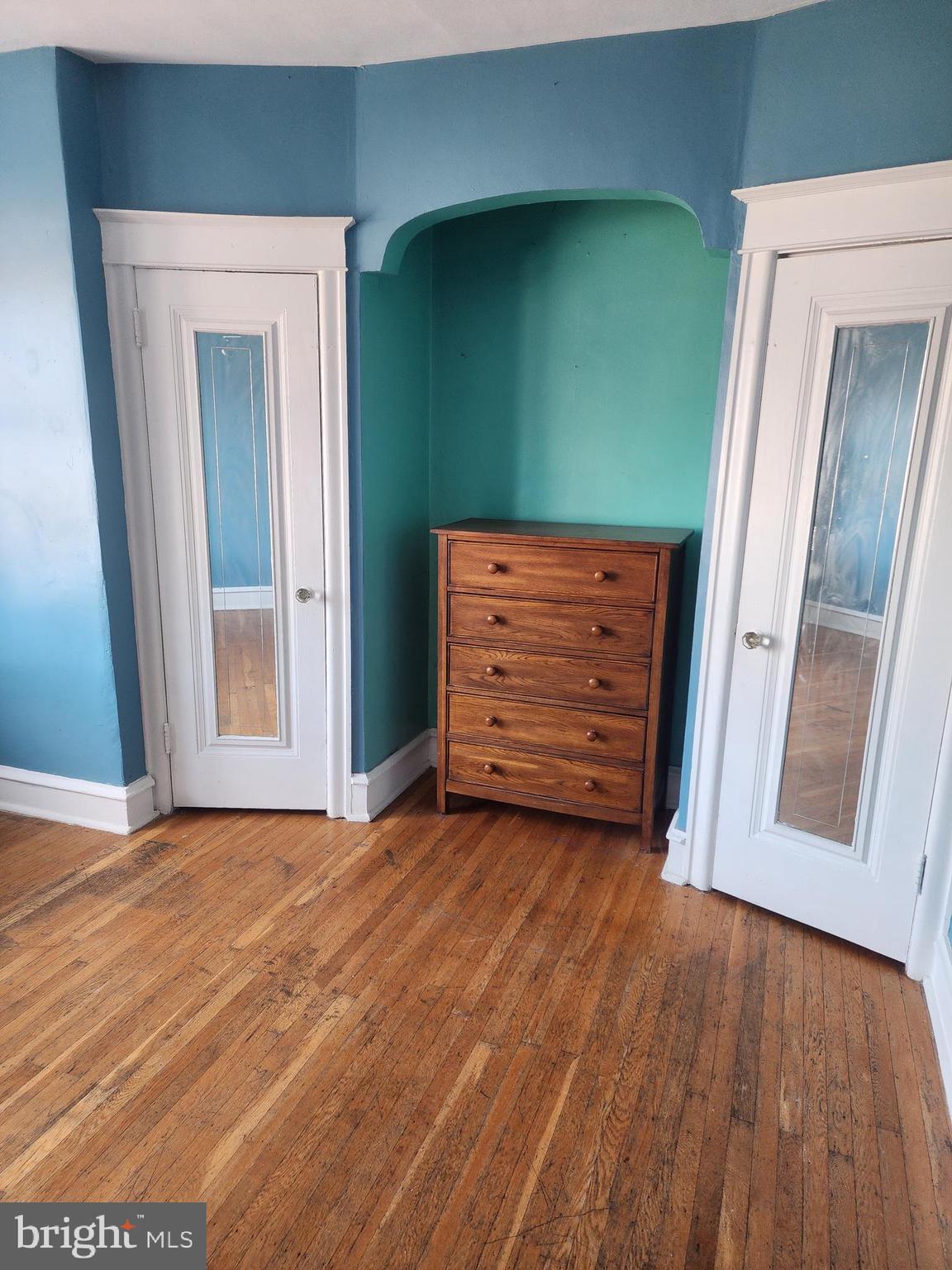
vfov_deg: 73.9
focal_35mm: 23
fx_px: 843
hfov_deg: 58.9
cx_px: 476
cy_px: 635
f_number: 1.8
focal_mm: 6.4
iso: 250
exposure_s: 1/120
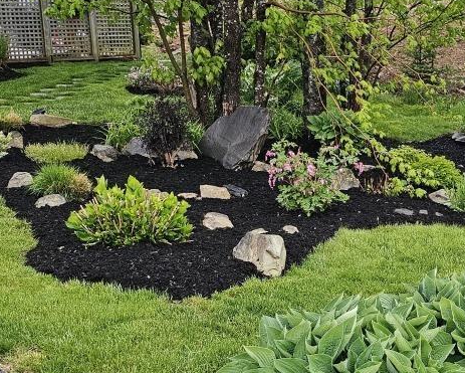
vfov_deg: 24.6
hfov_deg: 29.7
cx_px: 380
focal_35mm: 62
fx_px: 854
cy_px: 213
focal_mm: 6.3
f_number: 1.7
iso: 160
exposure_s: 1/180
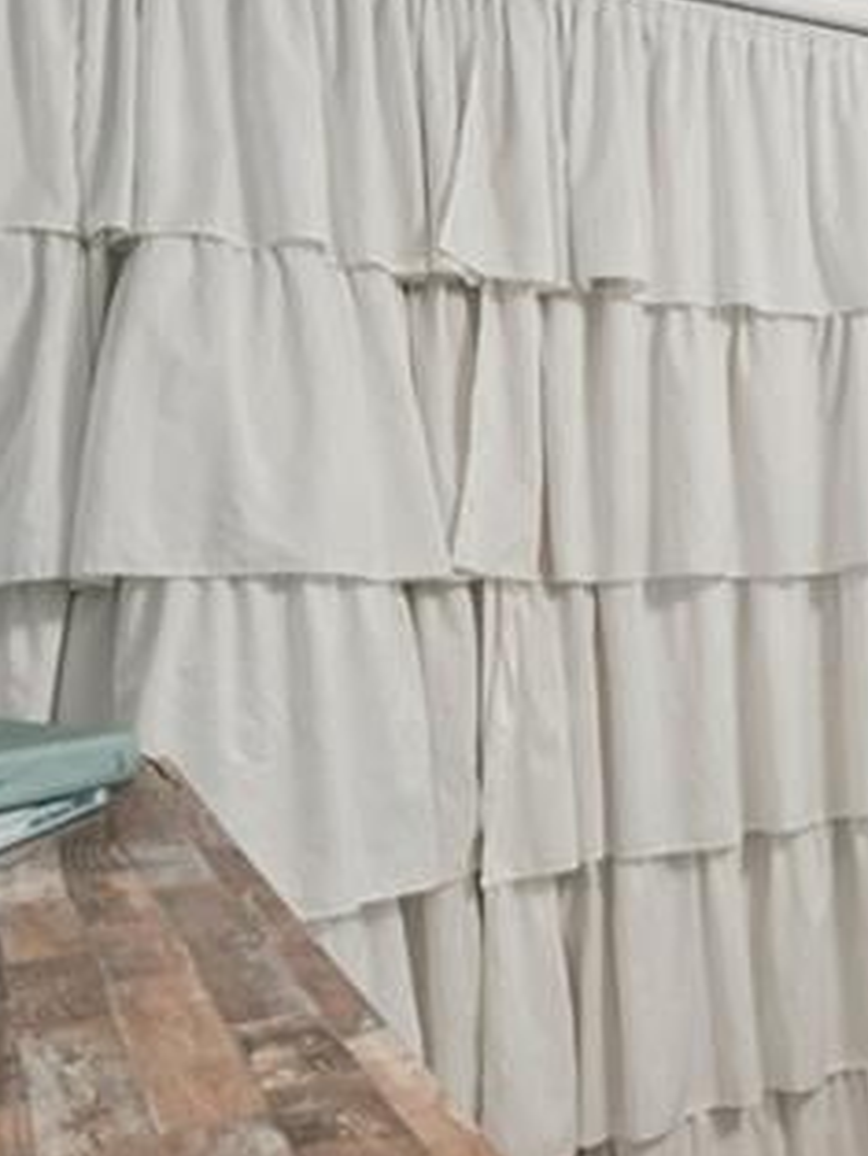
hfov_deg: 20.5
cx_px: 1636
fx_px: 1470
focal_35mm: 44
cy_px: 500
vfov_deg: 42.8
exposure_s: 1/13
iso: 320
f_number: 8
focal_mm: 14
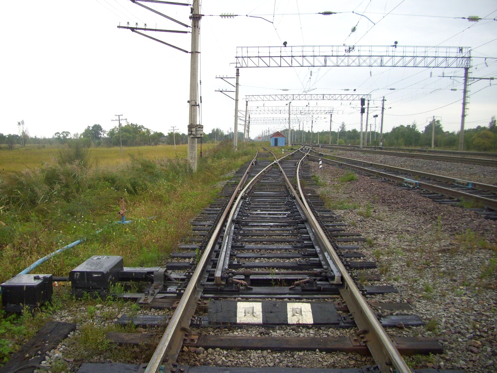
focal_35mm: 34
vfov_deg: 41.8
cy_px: 186
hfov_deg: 54.0
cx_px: 248
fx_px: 488
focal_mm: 5.7
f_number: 2.9
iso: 80
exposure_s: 1/200
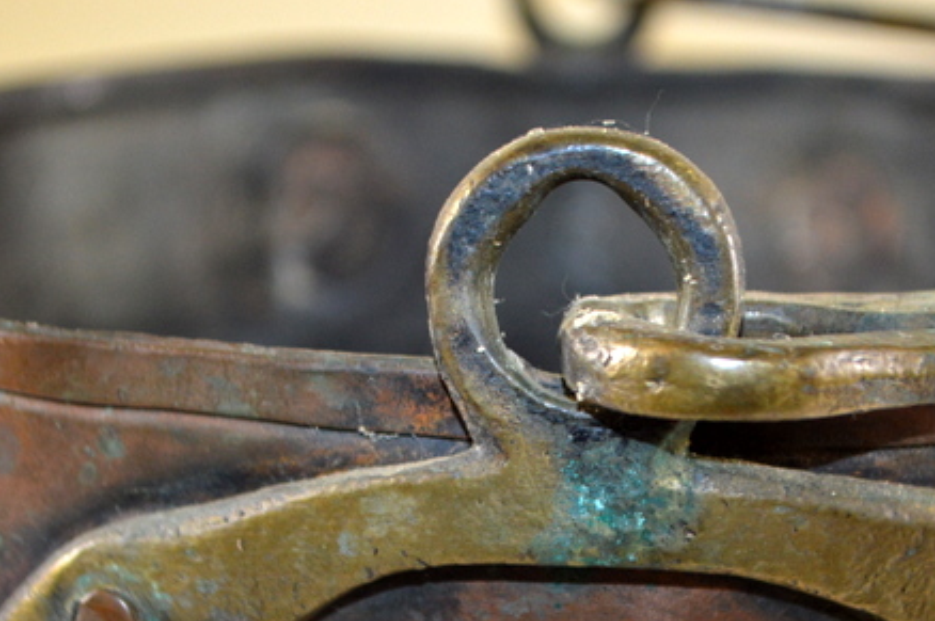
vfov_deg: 11.4
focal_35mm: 120
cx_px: 574
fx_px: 3113
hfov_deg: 17.1
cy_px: 493
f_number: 5.6
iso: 1000
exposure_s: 1/60
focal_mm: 50
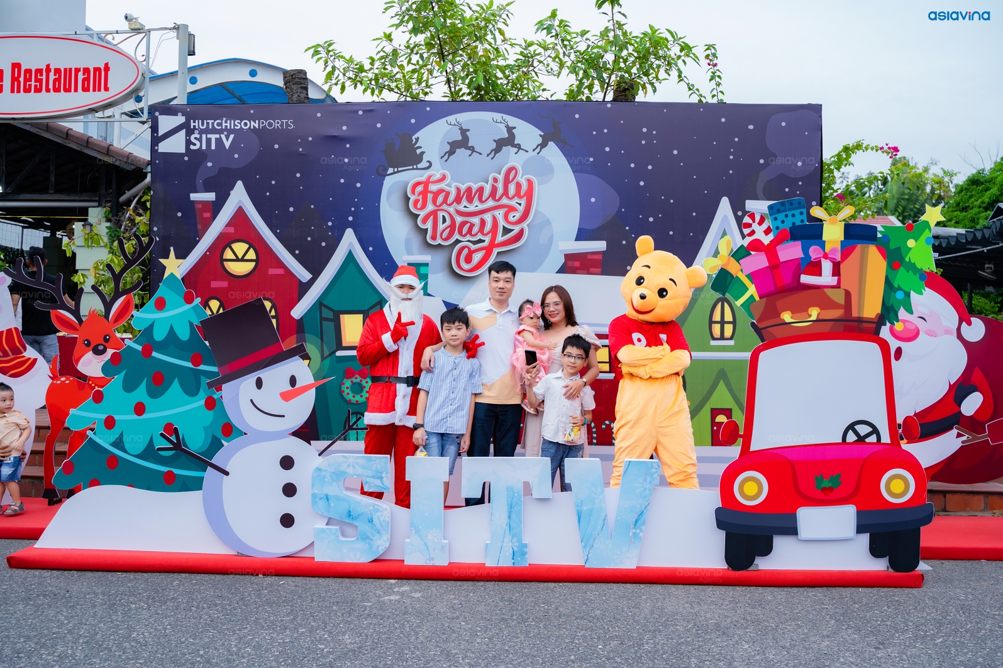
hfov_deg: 57.2
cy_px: 334
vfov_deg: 40.0
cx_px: 502
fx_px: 919
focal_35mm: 33
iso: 500
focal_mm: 33
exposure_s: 1/250
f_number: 4.5
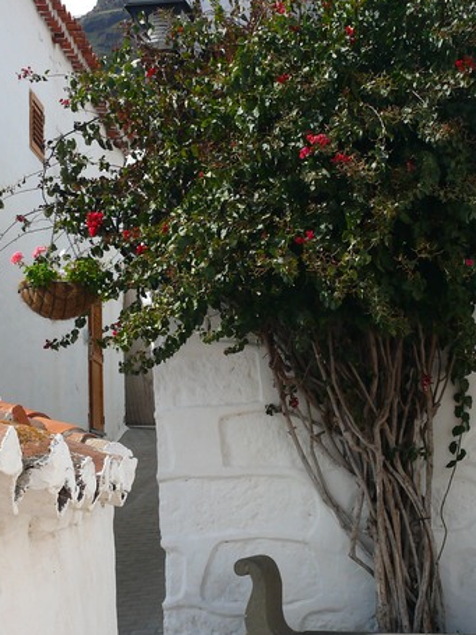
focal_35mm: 66
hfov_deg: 22.2
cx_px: 221
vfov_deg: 29.4
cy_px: 349
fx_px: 1211
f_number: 4.5
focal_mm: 8.5
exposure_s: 1/200
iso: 100
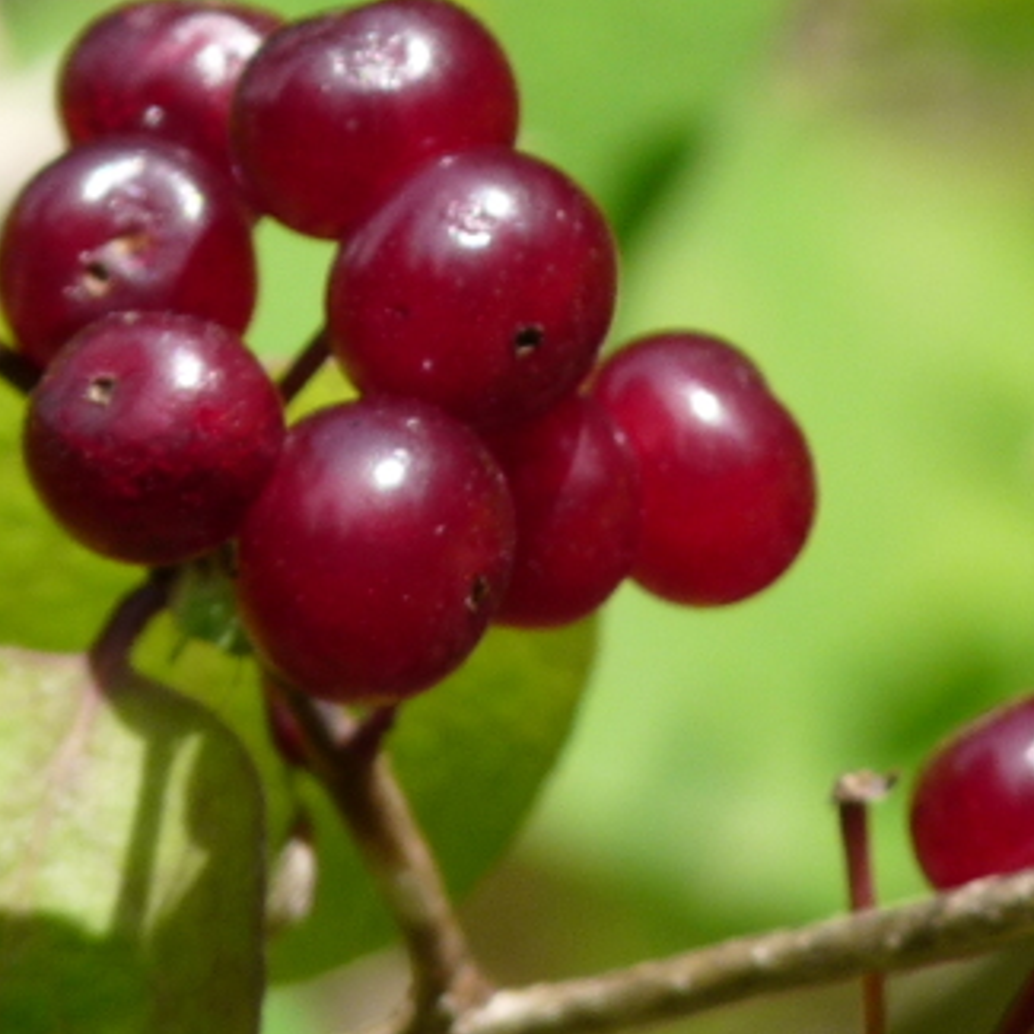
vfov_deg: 1.1
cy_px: -99
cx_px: 1578
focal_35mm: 1585
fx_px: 53565
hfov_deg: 1.1
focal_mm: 86.4
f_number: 5.6
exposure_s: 1/250
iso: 100
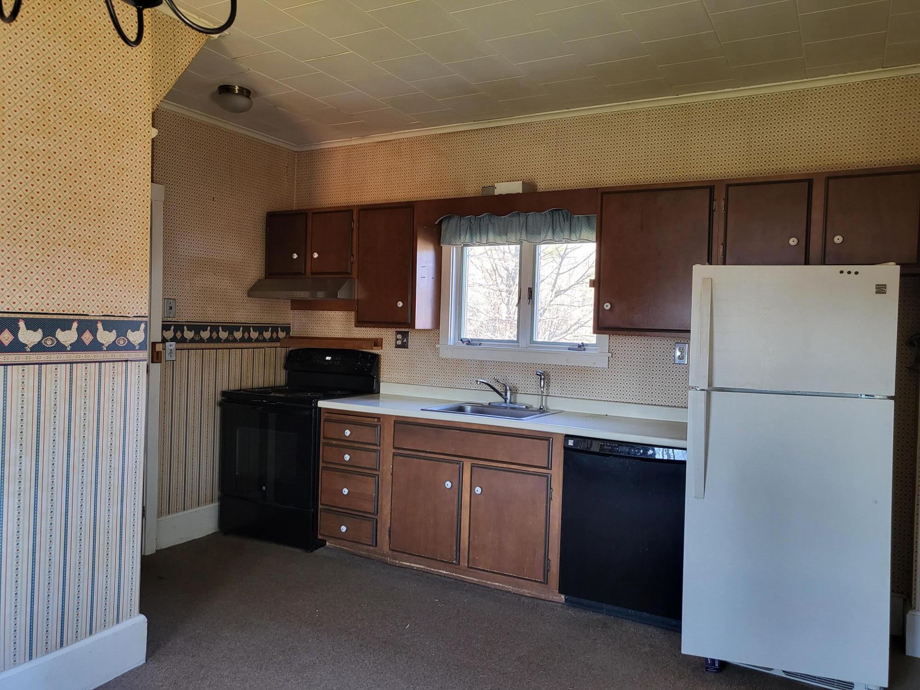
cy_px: 345
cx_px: 460
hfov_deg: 67.3
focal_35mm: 26
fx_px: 691
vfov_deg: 53.1
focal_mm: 4.25
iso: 200
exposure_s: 1/40
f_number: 1.8
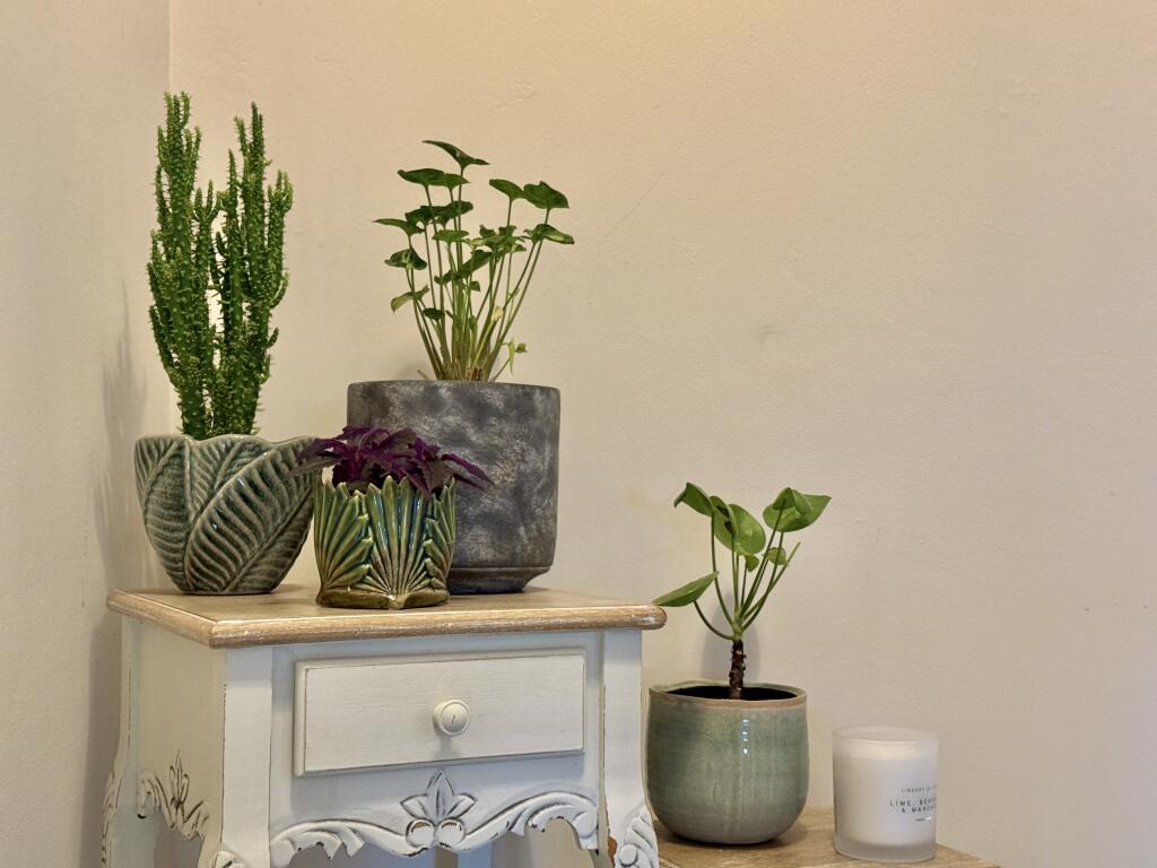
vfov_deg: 30.3
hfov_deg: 39.7
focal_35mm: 48
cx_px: 578
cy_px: 434
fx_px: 1604
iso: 250
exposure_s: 1/33
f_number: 1.78
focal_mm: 6.76
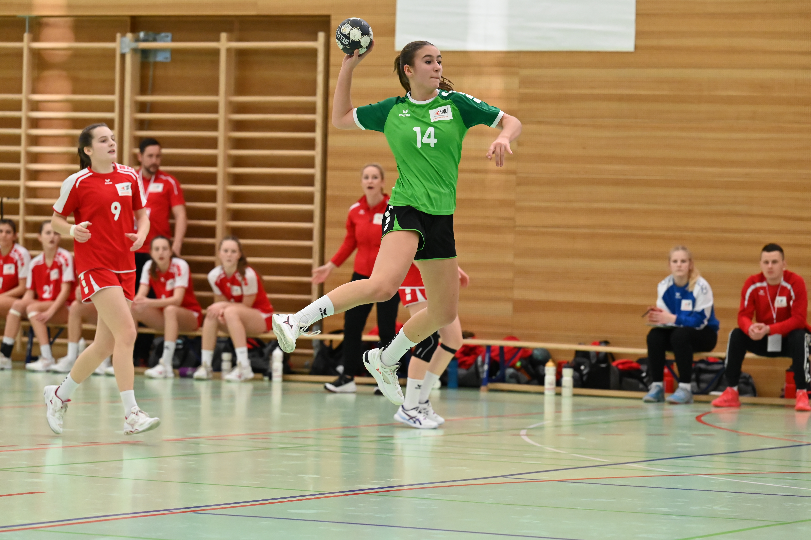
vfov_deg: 8.8
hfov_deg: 13.3
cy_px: 270
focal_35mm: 155
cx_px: 406
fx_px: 3489
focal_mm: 155
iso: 8000
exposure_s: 1/1250
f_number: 4.5
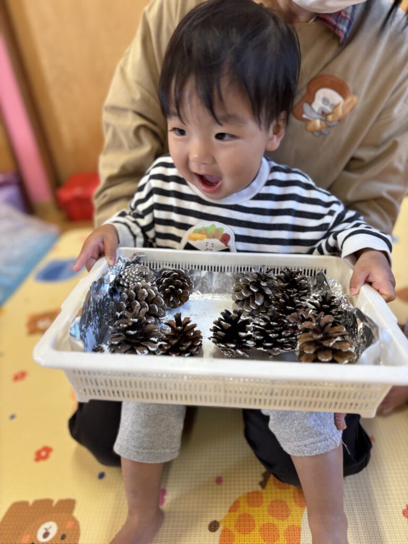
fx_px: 409
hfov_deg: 53.1
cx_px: 204
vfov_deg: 67.3
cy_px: 272
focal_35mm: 26
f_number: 1.6
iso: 100
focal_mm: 5.96
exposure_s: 1/60
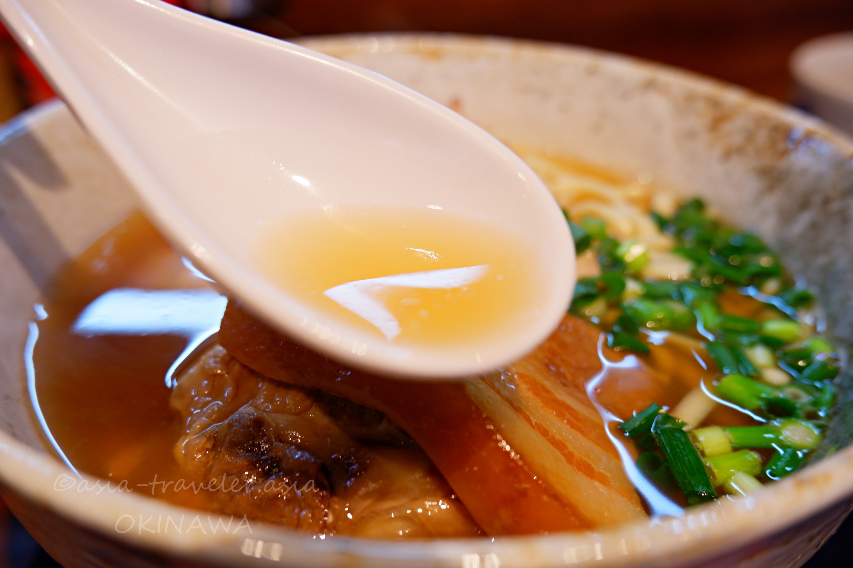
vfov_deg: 40.0
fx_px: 782
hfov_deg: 57.2
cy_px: 284
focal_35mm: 33
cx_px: 426
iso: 400
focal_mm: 22.8
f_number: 4.2
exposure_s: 1/50
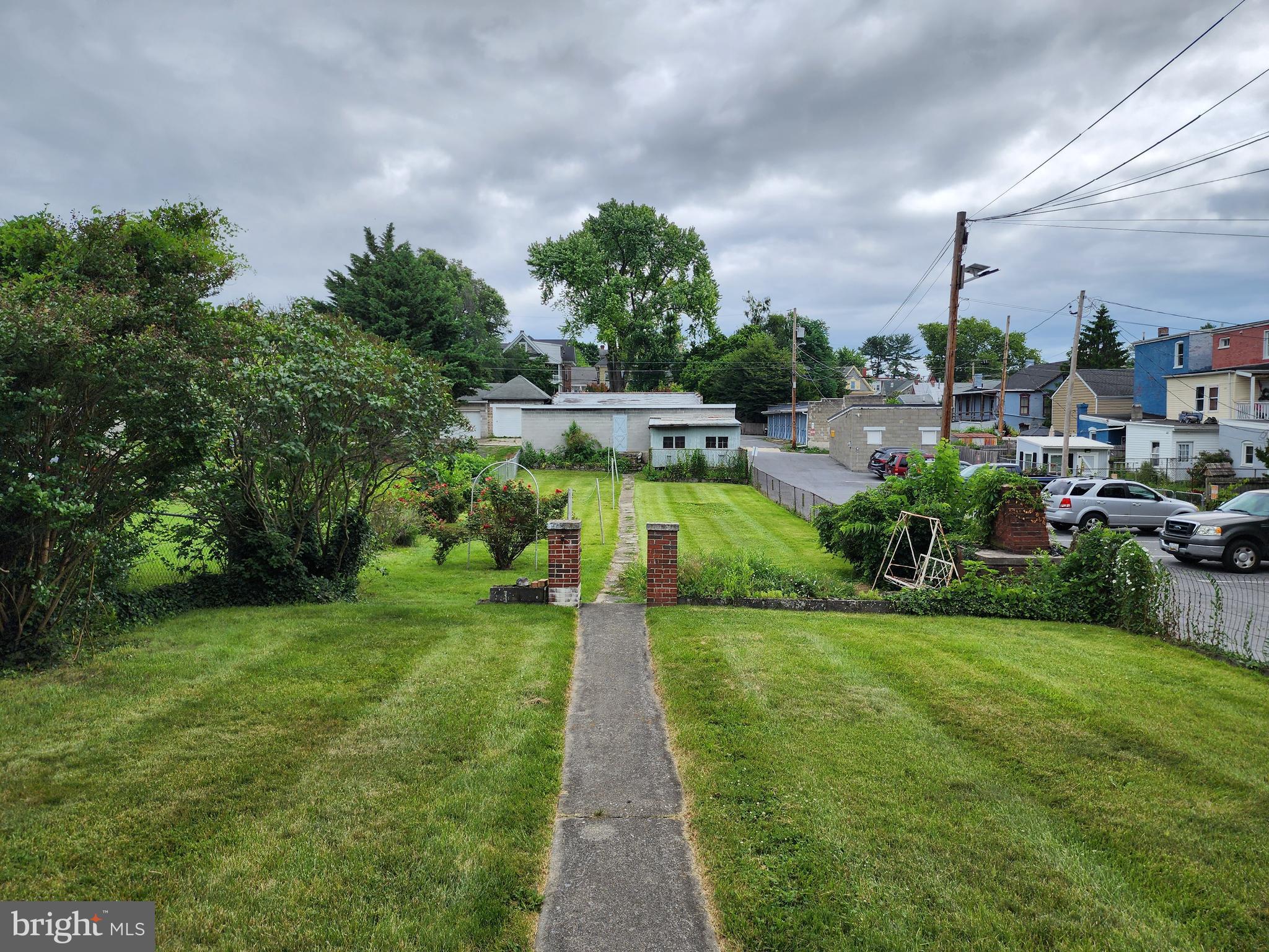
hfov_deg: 73.9
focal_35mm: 23
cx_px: 634
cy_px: 476
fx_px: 843
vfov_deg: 58.9
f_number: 1.8
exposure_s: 1/836
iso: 12
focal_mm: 6.4
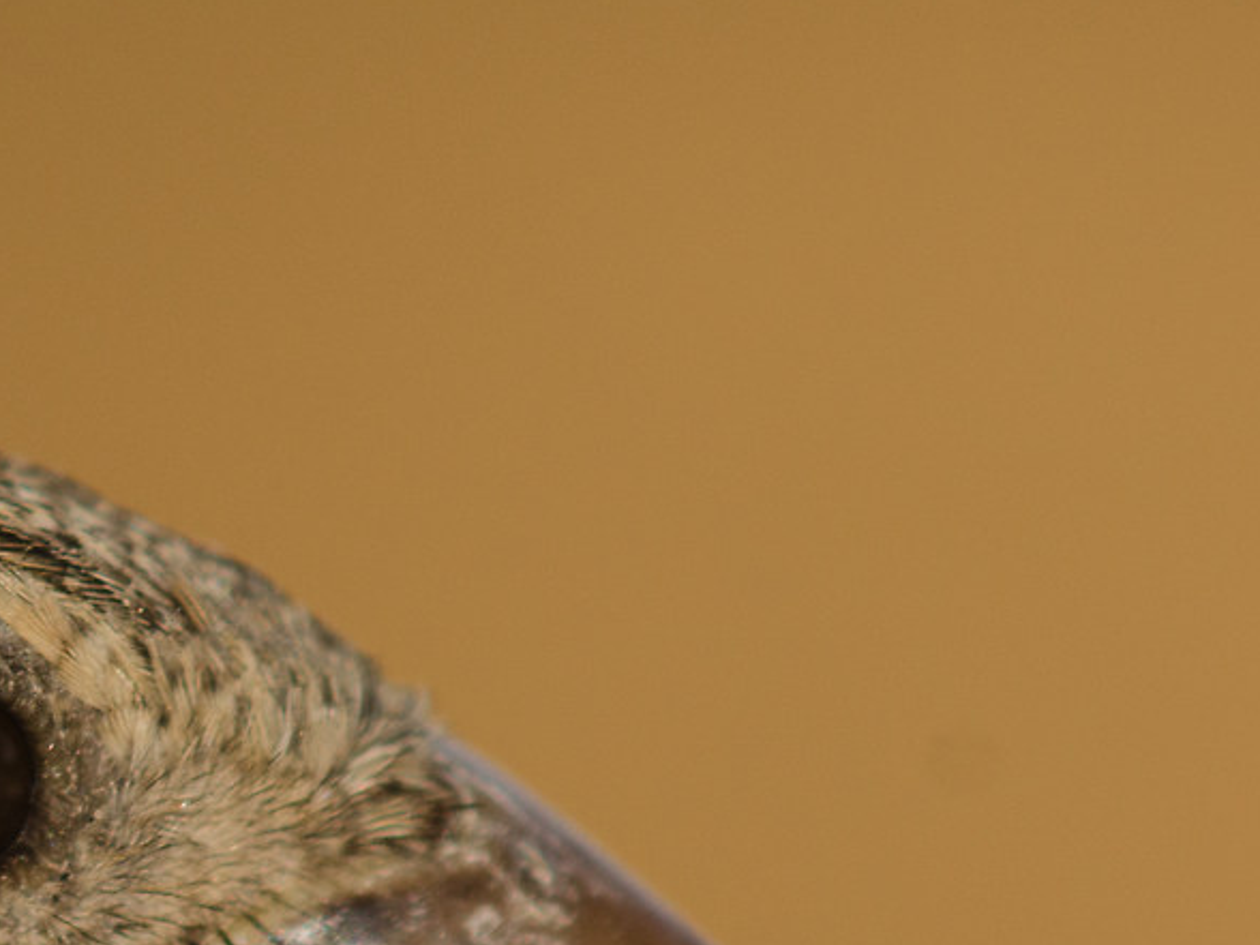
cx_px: -246
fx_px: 76948
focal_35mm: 2114
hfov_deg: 0.9
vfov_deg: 0.7
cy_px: 1230
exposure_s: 1/250
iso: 160
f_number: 7.1
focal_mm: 360
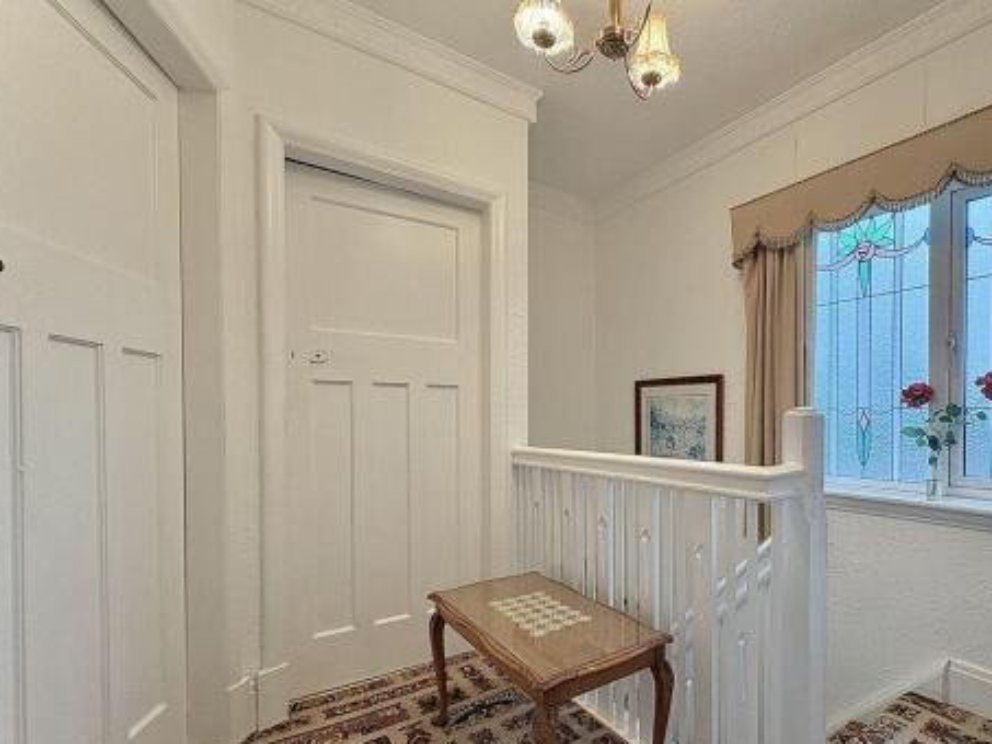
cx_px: 623
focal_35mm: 18
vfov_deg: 71.2
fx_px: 516
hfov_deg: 85.9
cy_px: 426
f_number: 2.2
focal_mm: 2.22
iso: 200
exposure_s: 1/100
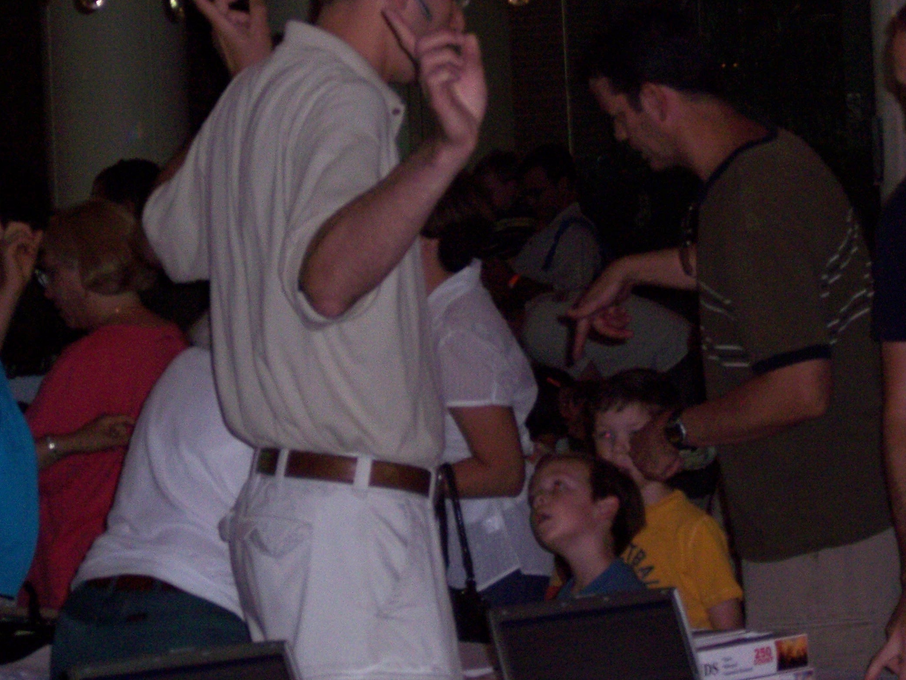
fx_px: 4188
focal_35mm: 160
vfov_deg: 9.3
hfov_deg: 12.3
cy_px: 228
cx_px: 606
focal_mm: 24
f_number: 4.8
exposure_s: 1/125
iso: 140
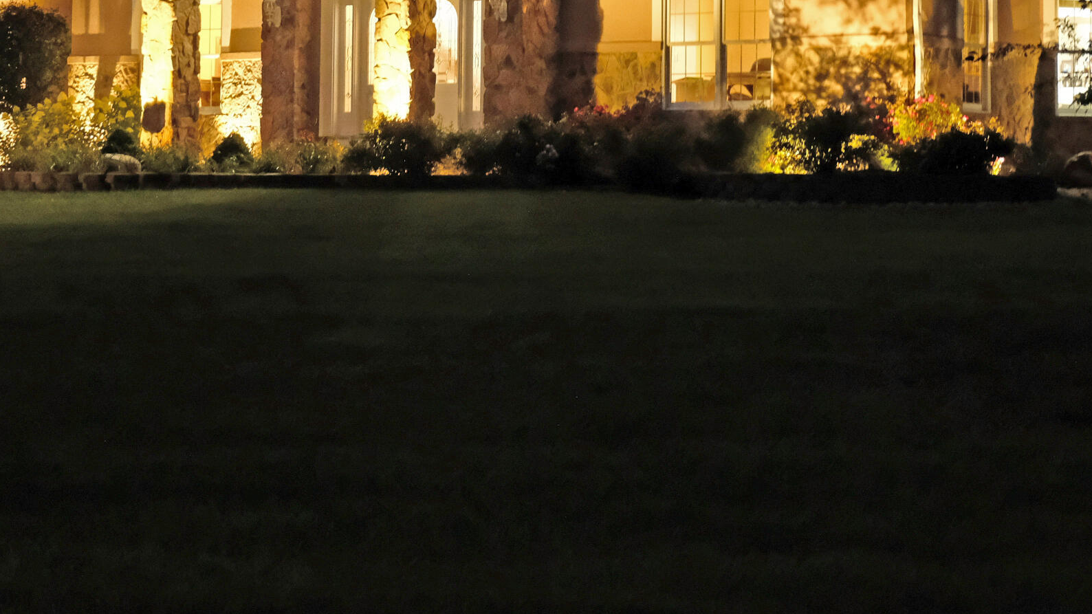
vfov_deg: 12.8
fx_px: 2693
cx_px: 453
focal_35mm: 93
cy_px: -67
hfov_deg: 22.9
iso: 3200
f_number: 3.6
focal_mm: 31.5
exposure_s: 1/9
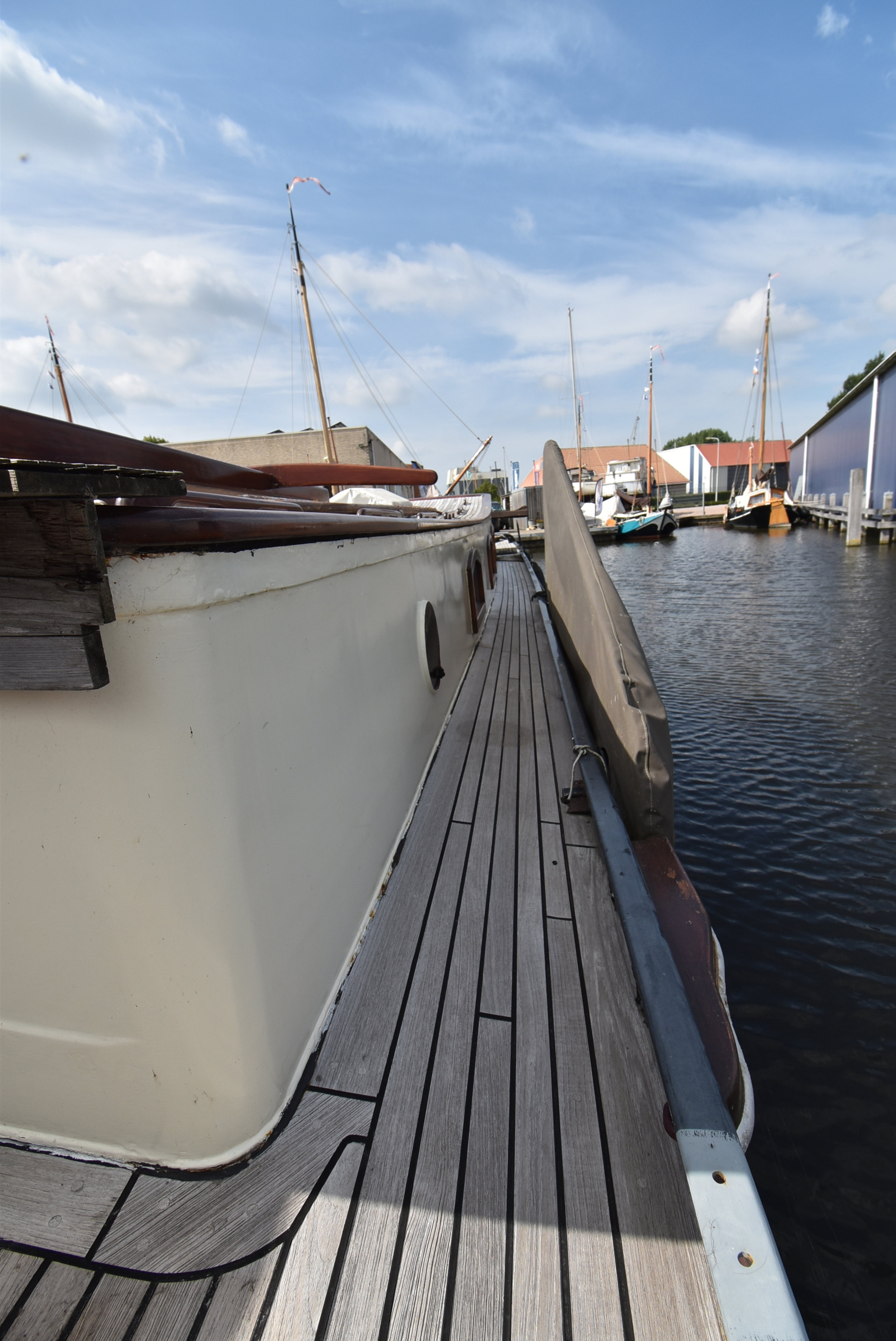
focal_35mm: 15
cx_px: 448
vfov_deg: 100.3
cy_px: 670
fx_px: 559
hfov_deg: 77.4
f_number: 8
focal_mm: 10
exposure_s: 1/500
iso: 200
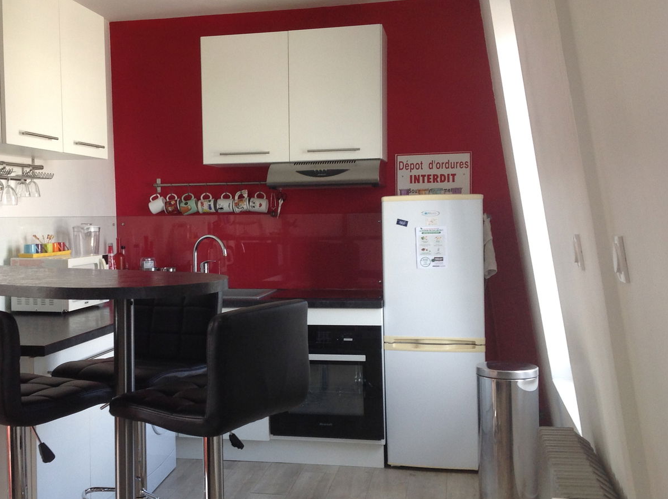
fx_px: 906
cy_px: 258
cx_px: 237
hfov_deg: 40.1
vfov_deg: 30.8
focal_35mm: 47
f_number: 2.4
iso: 64
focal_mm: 4.28
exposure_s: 1/60
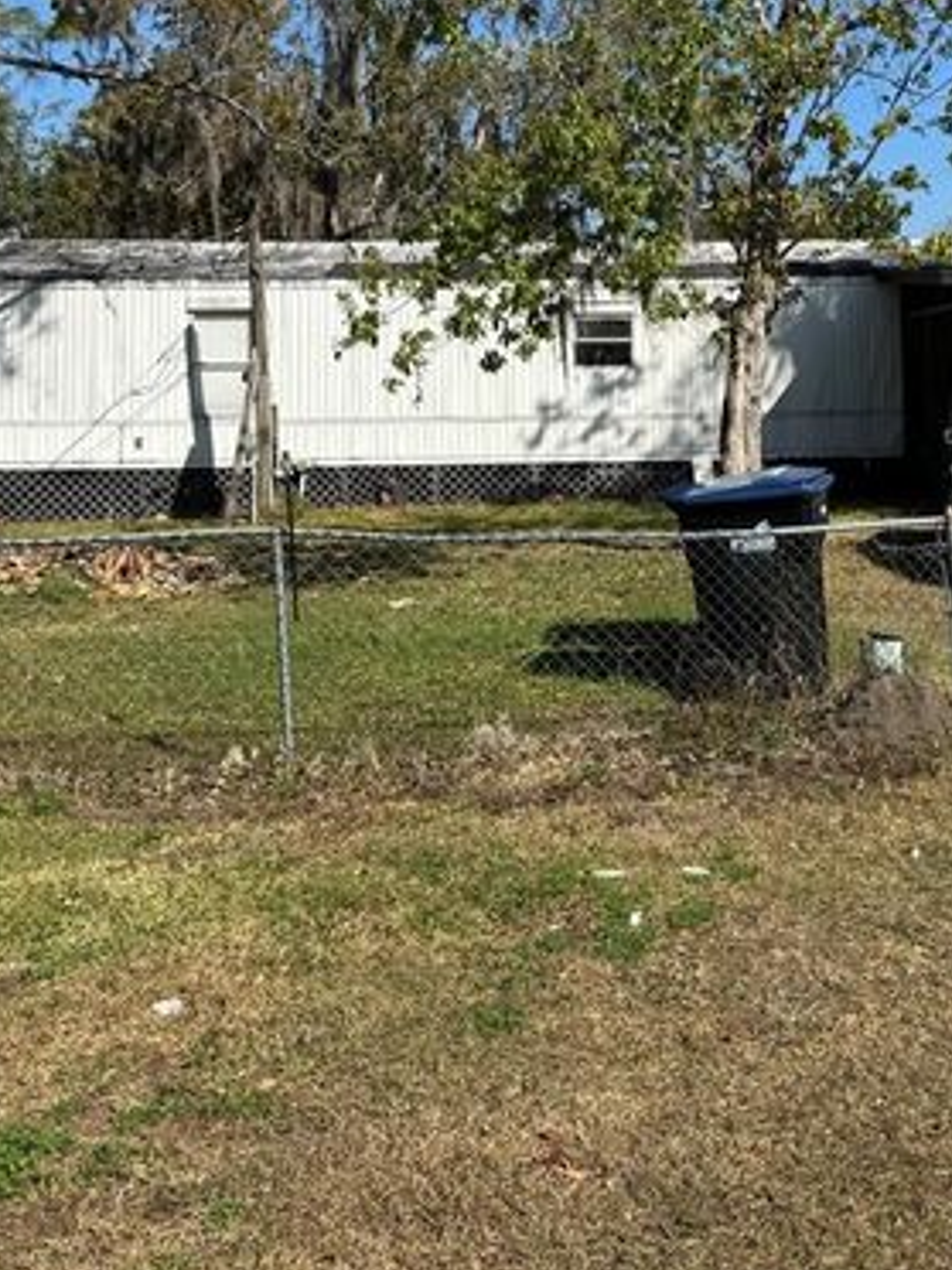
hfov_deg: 33.2
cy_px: 316
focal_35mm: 43
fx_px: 1577
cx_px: 672
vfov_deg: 42.5
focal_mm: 6.76
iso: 80
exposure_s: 1/4608
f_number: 1.78
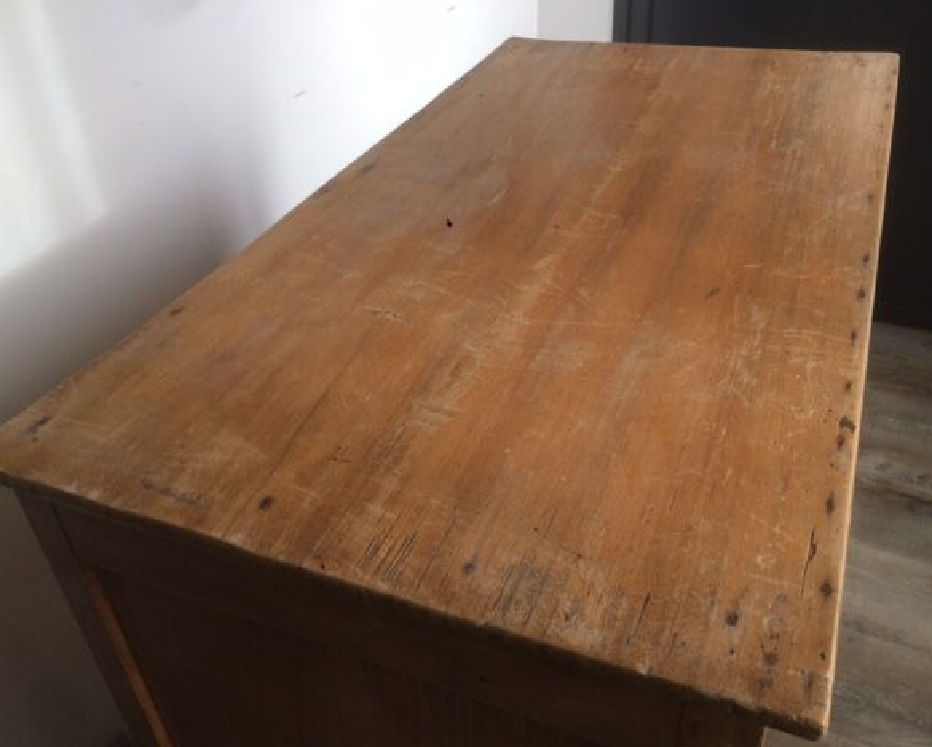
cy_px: 375
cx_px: 463
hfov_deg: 57.1
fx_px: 856
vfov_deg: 47.2
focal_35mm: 31
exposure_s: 1/50
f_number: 2.2
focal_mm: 4.15
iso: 40
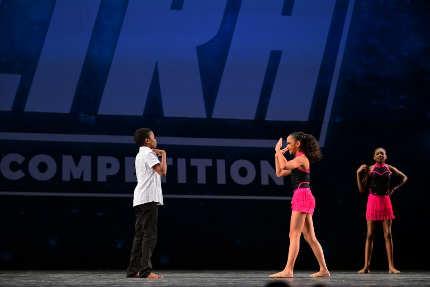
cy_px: 144
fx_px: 836
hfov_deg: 28.8
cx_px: 215
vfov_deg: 19.5
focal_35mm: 70
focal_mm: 70
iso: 2500
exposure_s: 1/1000
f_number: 3.5
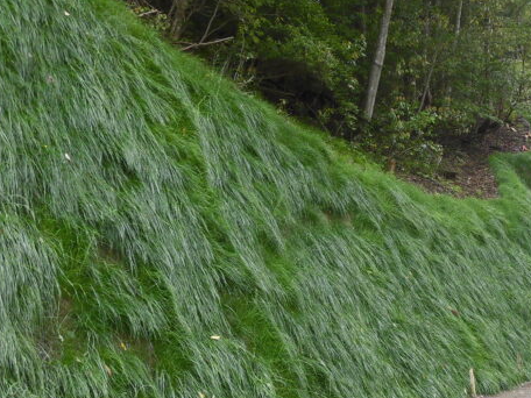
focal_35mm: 40
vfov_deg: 35.9
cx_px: 373
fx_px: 614
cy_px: 216
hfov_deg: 45.7
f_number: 3.1
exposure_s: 1/100
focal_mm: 4.3
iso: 100
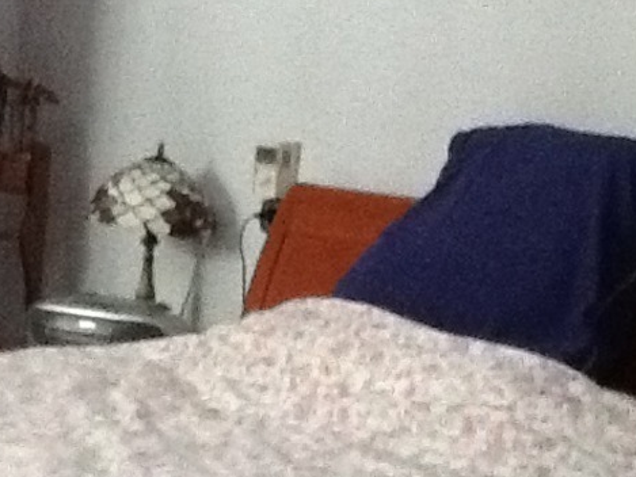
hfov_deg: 20.4
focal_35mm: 96
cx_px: 263
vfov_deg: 15.3
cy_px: 356
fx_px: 1764
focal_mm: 2.03
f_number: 2.4
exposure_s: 1/30
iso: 400
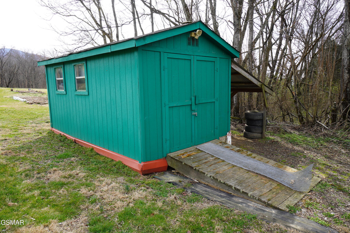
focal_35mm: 24
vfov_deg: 53.0
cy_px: 116
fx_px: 233
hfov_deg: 73.8
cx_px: 175
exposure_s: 1/100
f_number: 6.3
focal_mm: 16
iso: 100
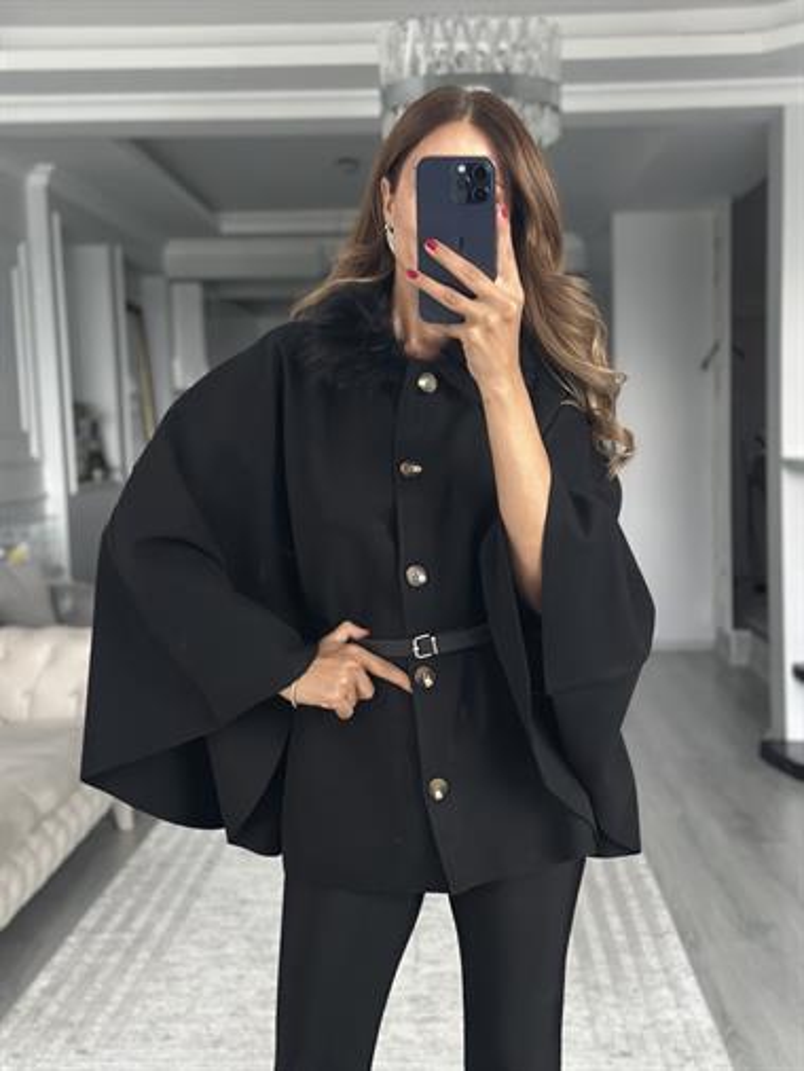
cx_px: 402
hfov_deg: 30.3
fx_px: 1485
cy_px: 536
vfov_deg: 39.6
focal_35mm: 48
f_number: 1.78
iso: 640
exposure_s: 1/40
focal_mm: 6.86
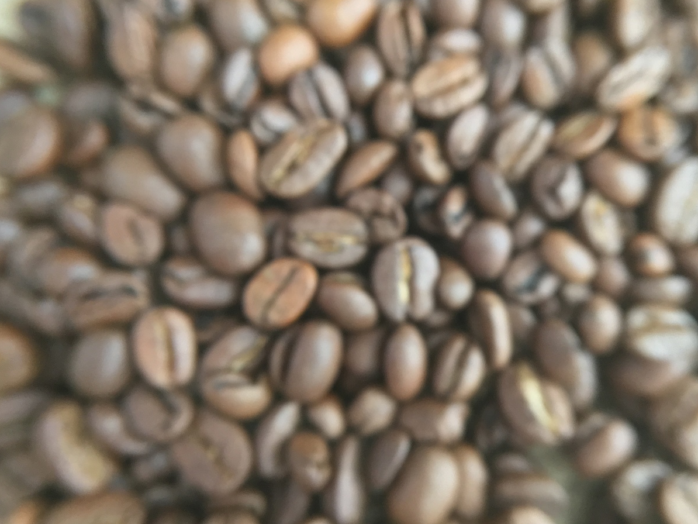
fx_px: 686
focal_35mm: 34
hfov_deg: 53.9
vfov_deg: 41.8
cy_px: 259
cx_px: 375
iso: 200
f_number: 2.2
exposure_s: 1/17
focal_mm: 4.15
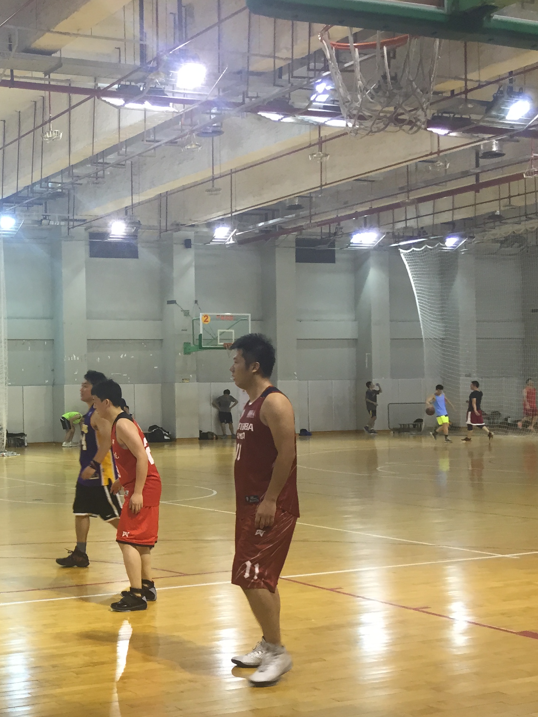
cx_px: -49
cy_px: 418
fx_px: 1015
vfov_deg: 38.8
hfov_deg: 27.3
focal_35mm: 49
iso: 40
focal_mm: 4.15
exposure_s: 1/33
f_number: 2.2
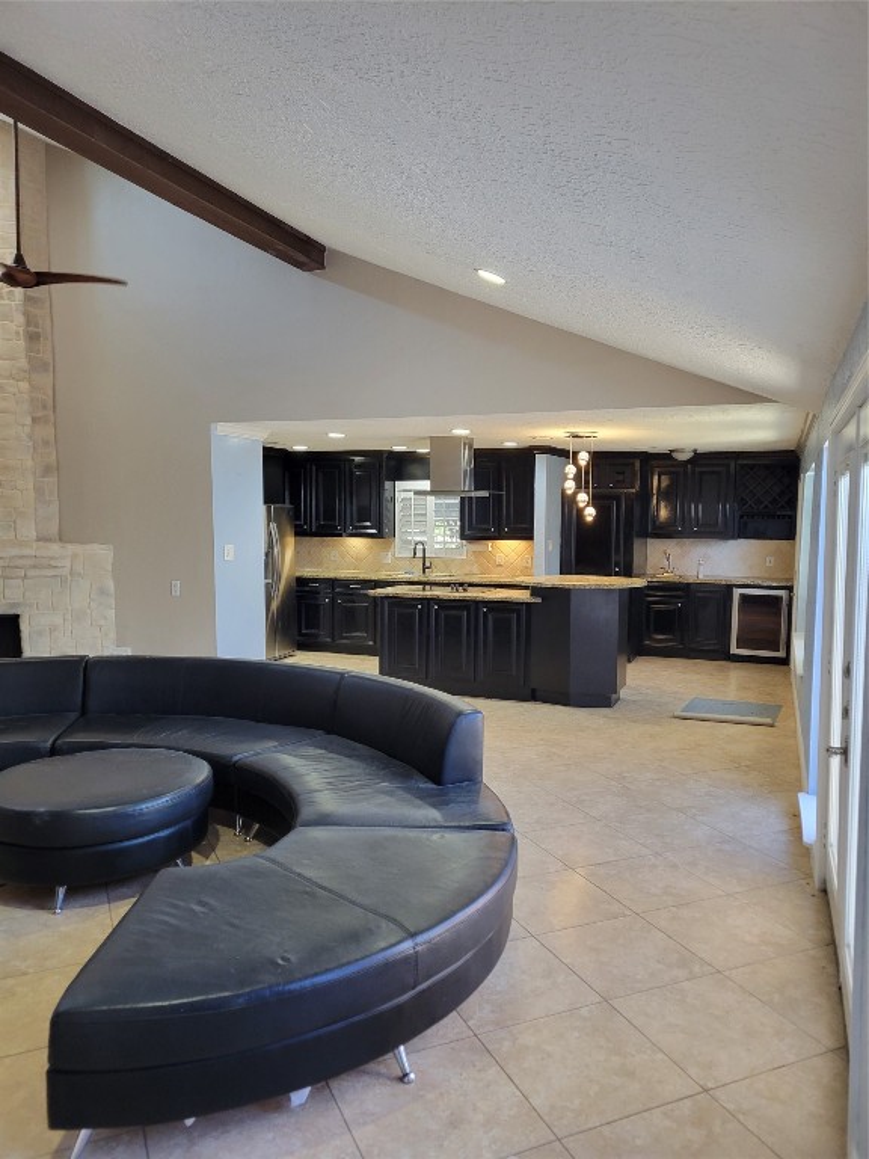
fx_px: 870
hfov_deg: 53.1
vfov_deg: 67.3
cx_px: 434
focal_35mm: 26
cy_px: 580
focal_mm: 5.4
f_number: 1.8
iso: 200
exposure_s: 1/60
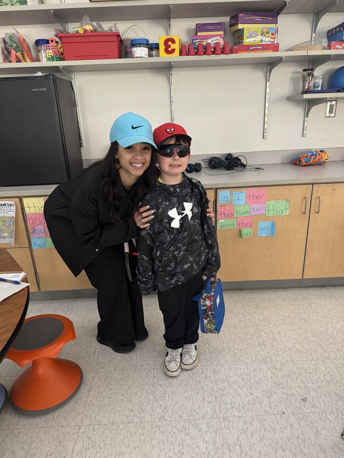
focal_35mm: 24
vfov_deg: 71.6
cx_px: 172
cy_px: 229
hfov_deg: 56.8
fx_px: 318
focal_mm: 6.76
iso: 640
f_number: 1.78
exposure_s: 1/60
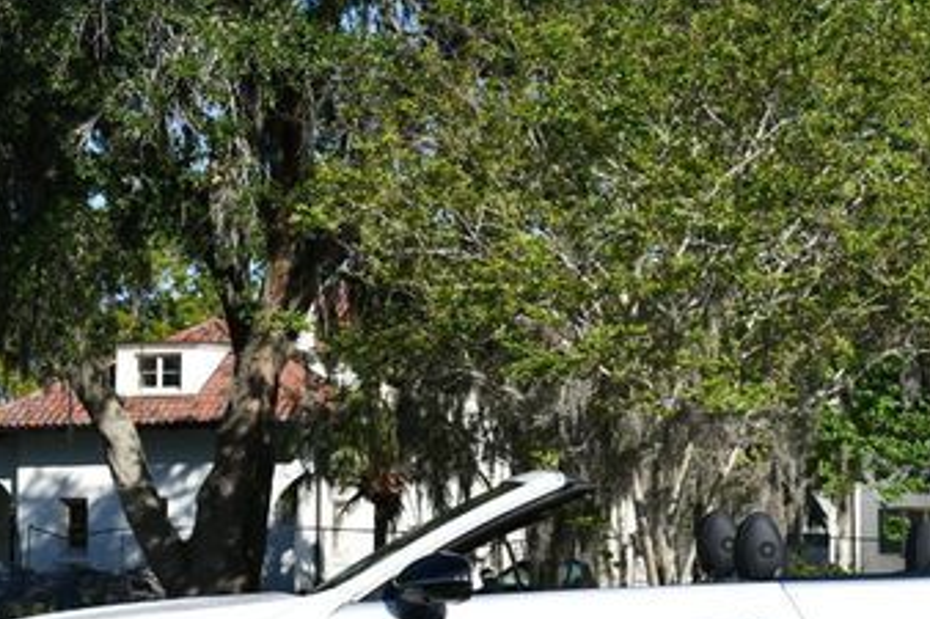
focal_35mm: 91
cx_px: 603
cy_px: 443
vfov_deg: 15.0
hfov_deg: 22.3
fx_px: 2350
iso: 100
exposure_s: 1/320
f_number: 9
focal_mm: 32
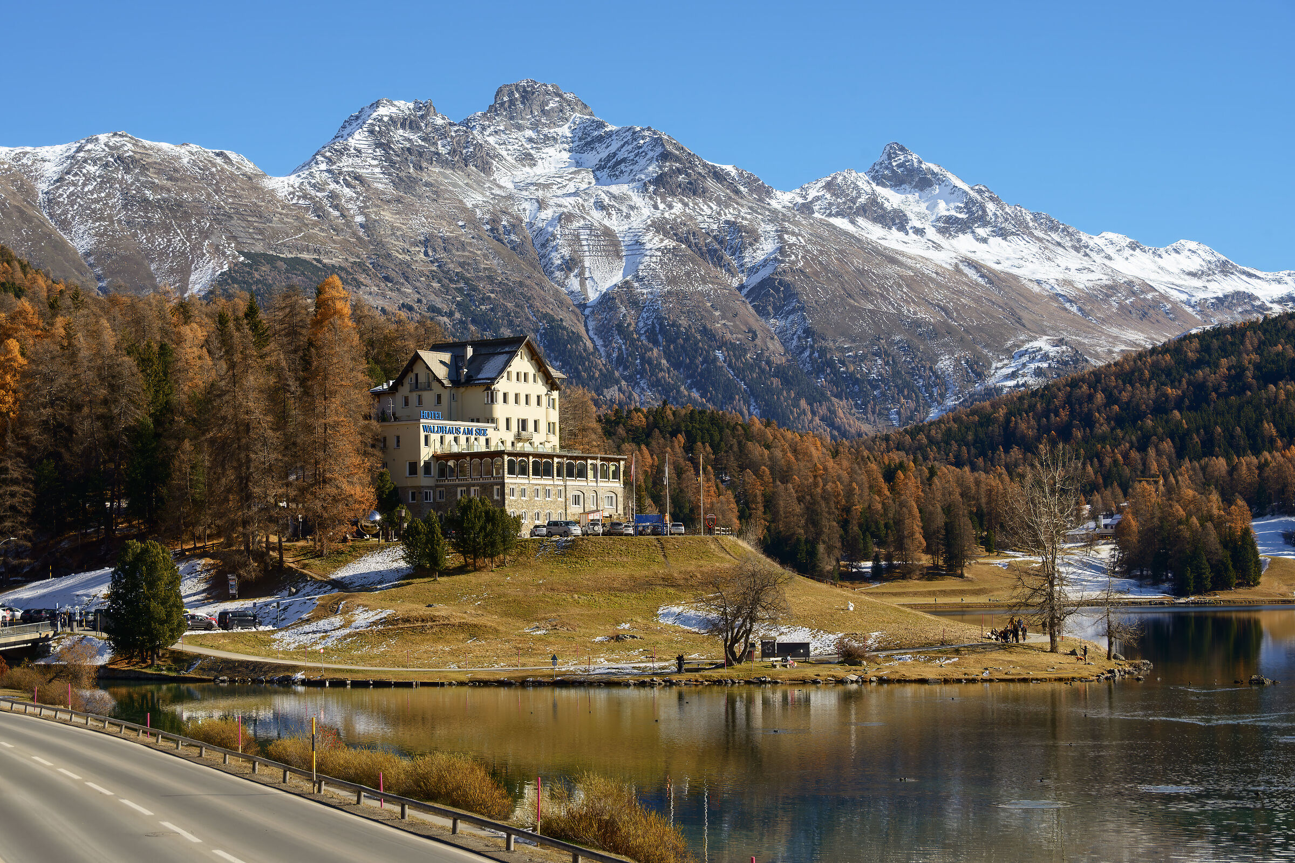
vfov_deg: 19.5
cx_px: 648
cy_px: 432
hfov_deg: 28.8
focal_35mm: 70
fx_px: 2518
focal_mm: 70
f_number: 10
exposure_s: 1/320
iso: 200
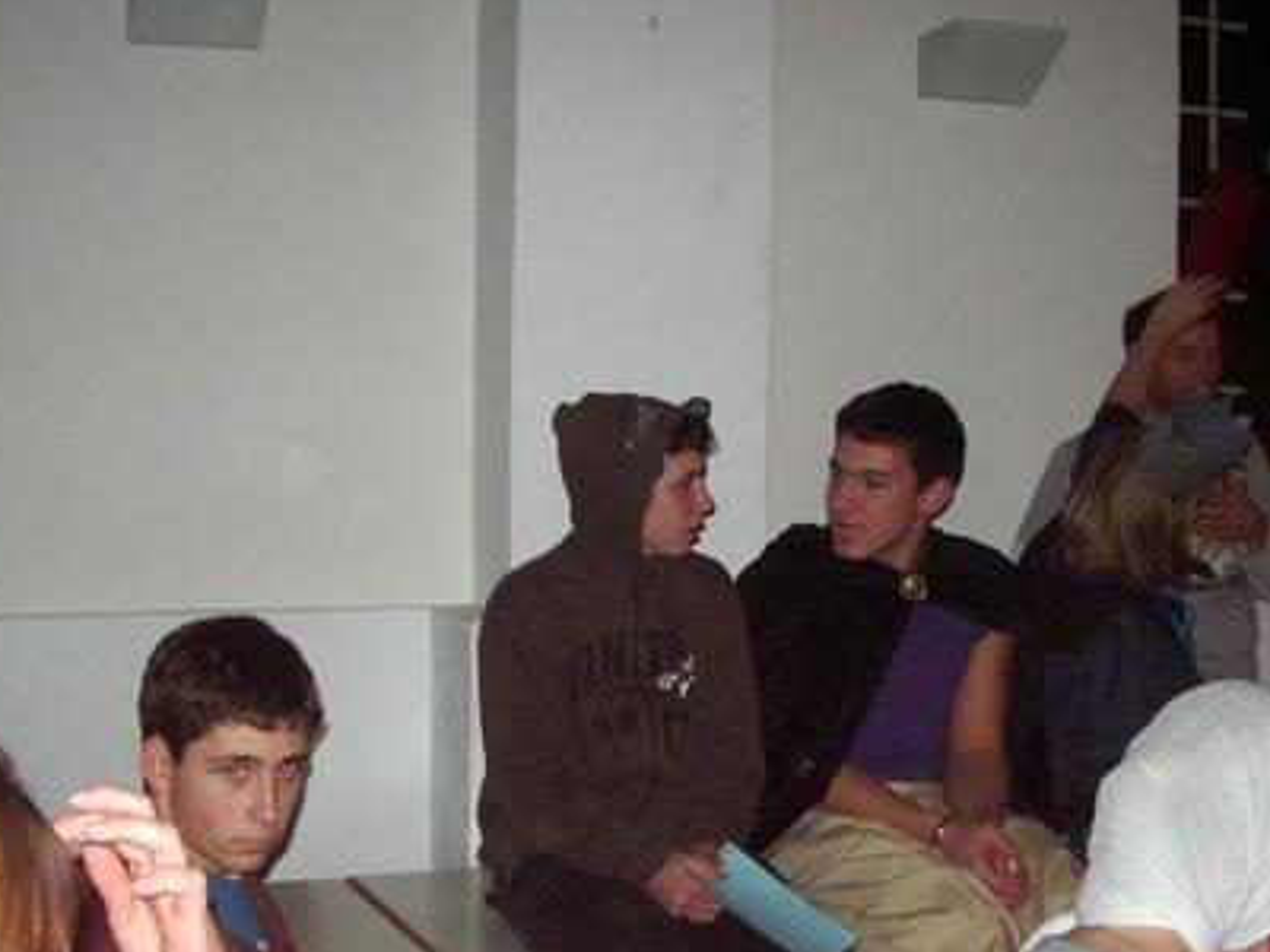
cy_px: 676
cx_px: 714
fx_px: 2055
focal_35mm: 56
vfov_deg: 25.9
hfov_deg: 34.3
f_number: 2.6
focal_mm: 5.8
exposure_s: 1/40
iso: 200
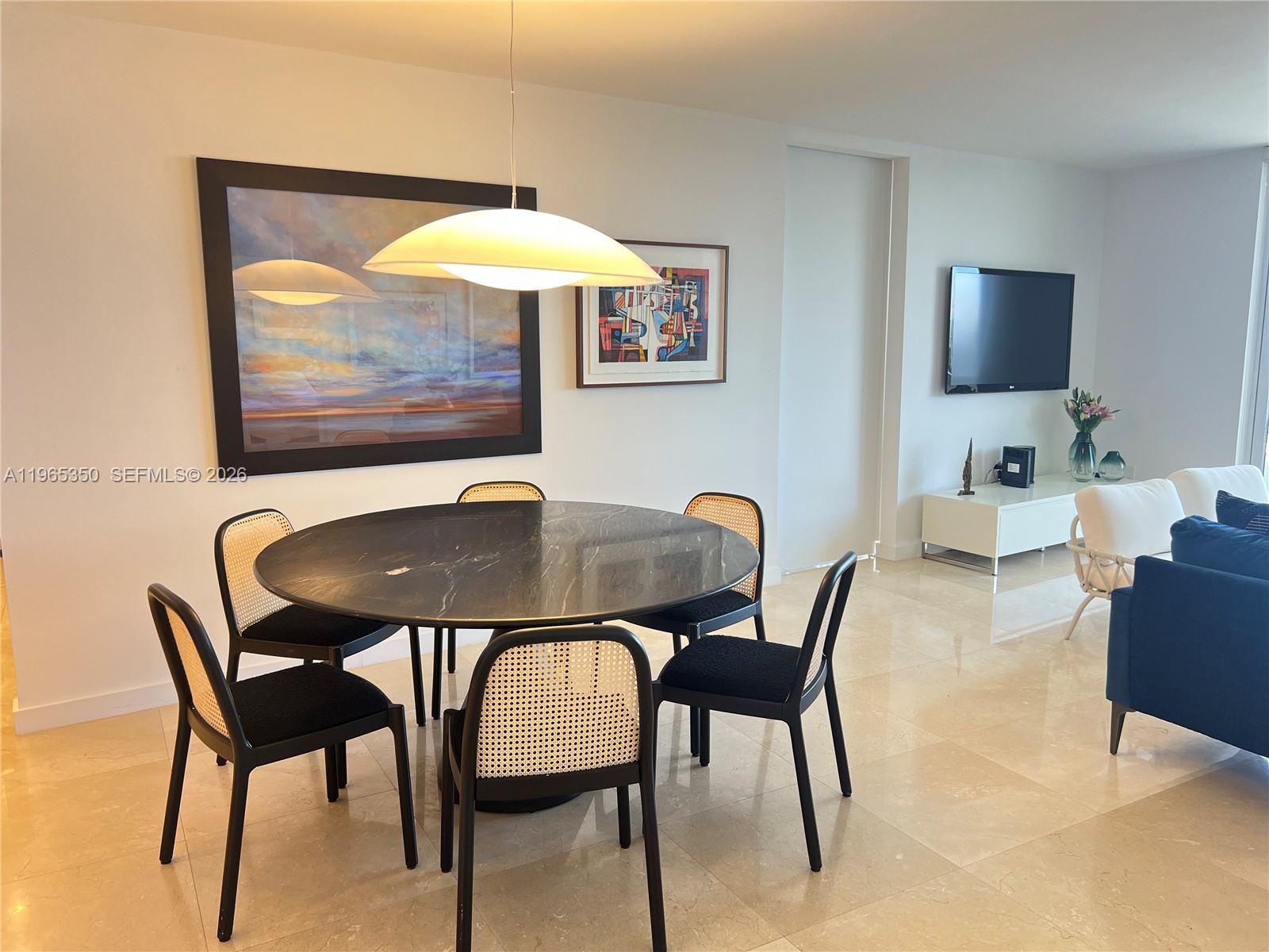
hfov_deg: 67.3
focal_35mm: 26
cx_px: 634
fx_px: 953
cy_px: 476
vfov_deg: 53.1
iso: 100
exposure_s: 1/60
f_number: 1.5
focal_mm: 5.7
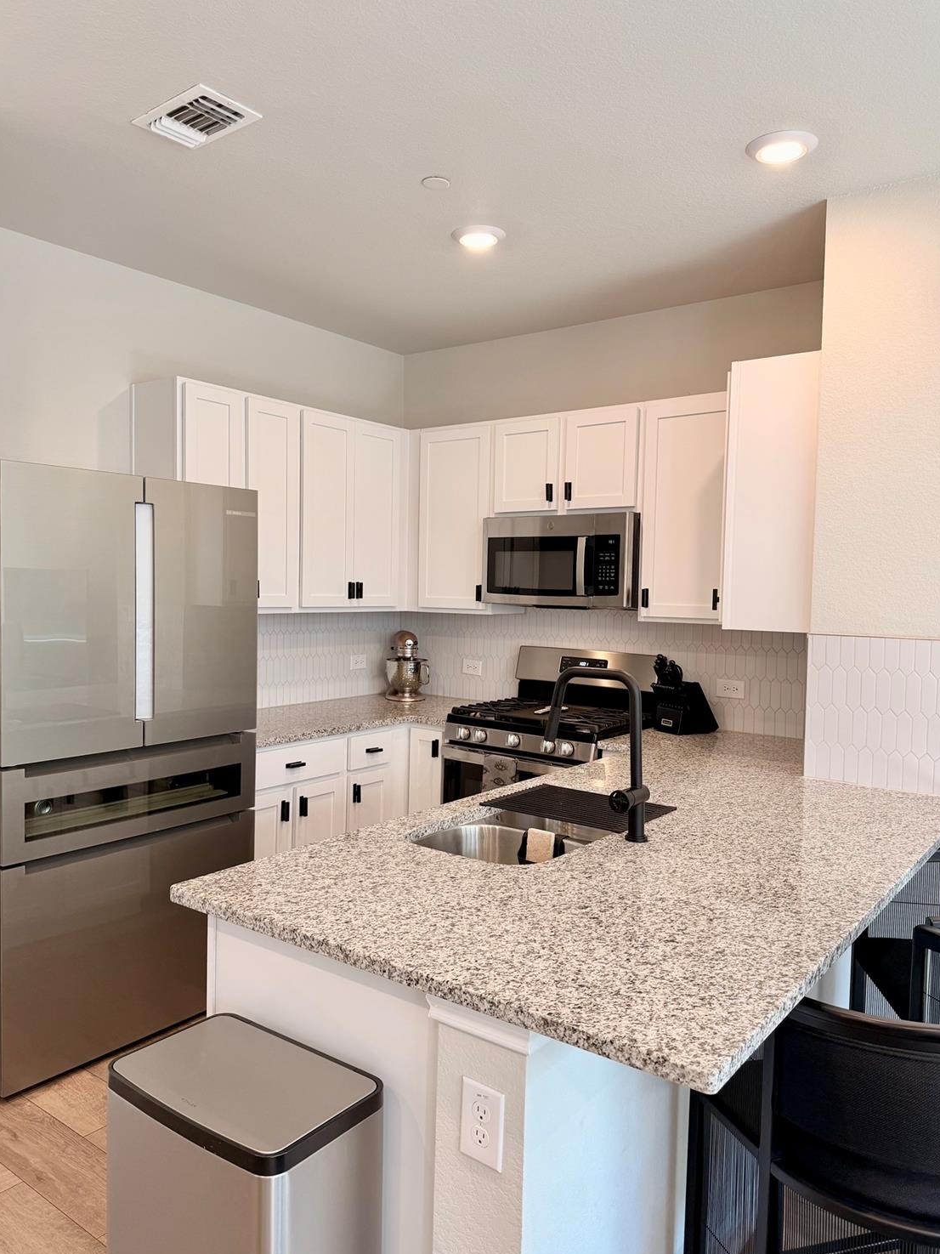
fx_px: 905
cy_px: 626
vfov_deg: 69.4
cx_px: 459
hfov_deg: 54.9
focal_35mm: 25
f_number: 1.78
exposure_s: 1/120
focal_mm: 6.76
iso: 100
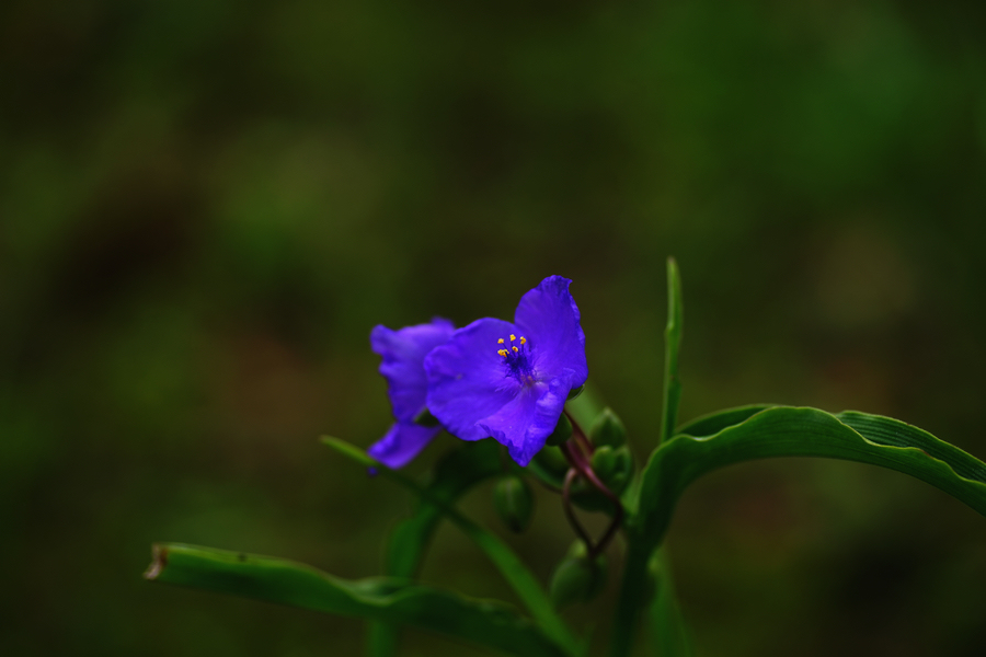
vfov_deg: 15.2
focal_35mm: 90
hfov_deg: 22.6
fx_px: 2465
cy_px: 328
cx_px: 493
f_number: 2.8
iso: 160
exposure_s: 1/1000
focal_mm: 90
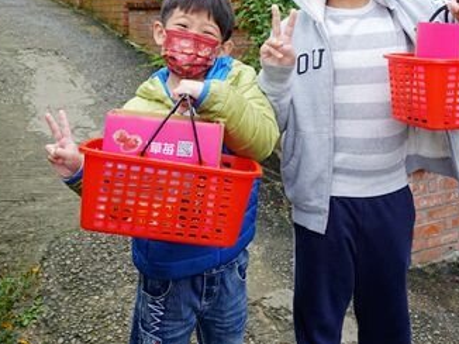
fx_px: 610
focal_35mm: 46
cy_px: 82
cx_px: 324
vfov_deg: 30.9
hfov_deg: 40.5
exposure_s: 1/125
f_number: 2.8
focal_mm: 9
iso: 125
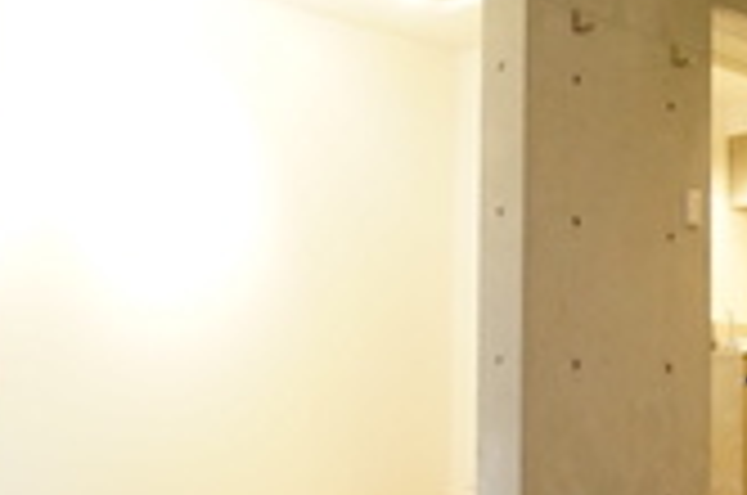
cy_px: 364
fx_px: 1180
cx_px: 702
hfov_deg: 32.9
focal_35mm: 57
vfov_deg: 23.5
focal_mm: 10
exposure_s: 1/50
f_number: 4
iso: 3200
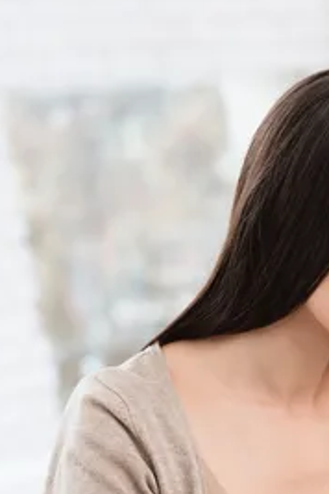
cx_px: 562
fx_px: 1796
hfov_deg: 10.0
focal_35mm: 131
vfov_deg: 15.6
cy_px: 360
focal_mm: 50
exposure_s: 1/100
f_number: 2.5
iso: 250
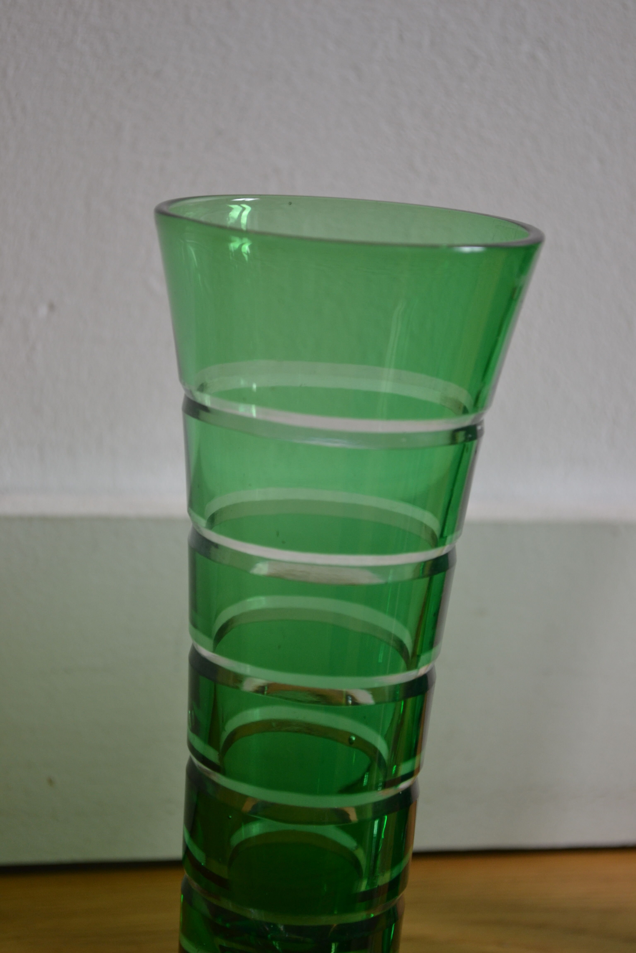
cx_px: 318
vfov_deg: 24.6
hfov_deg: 16.6
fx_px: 2186
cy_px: 476
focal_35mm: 82
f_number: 5.6
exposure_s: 1/60
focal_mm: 55
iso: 400
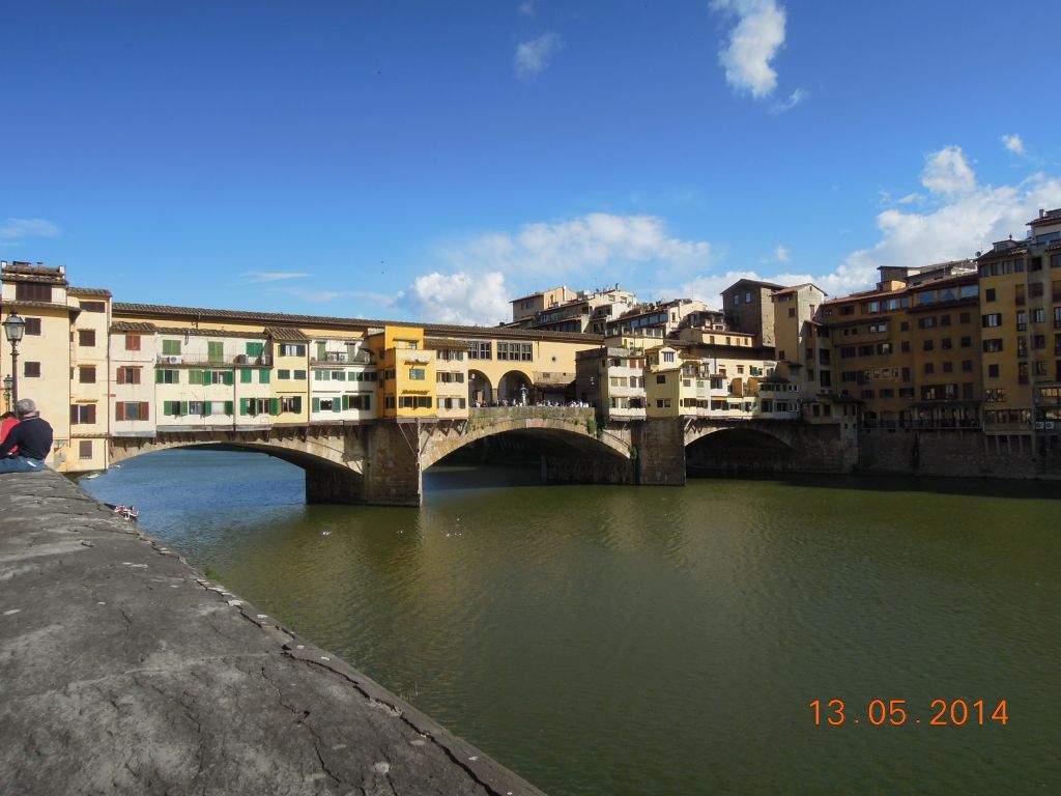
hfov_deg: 71.6
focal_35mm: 24
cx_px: 530
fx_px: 736
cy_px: 398
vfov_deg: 56.8
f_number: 4.5
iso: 160
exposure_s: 1/1250
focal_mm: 4.3
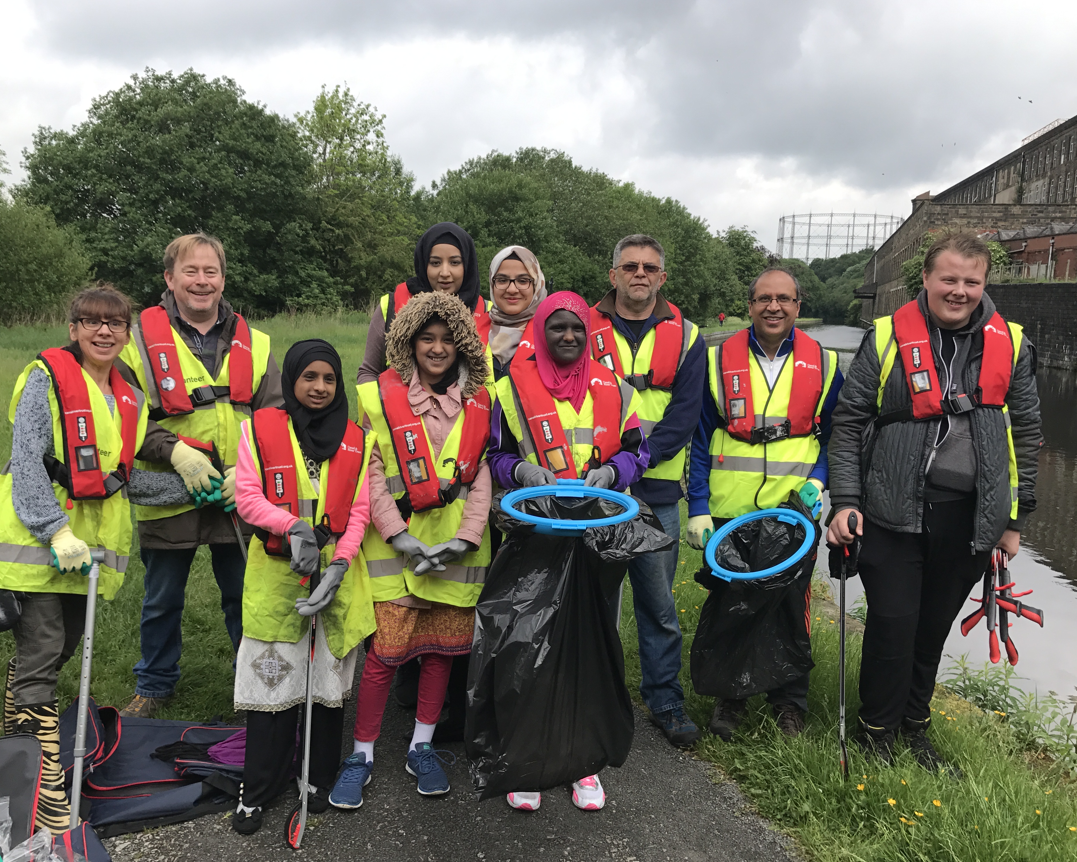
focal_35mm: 30
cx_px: 523
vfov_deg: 48.5
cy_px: 421
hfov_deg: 58.8
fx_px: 956
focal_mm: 3.99
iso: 20
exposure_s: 1/1350
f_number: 1.8
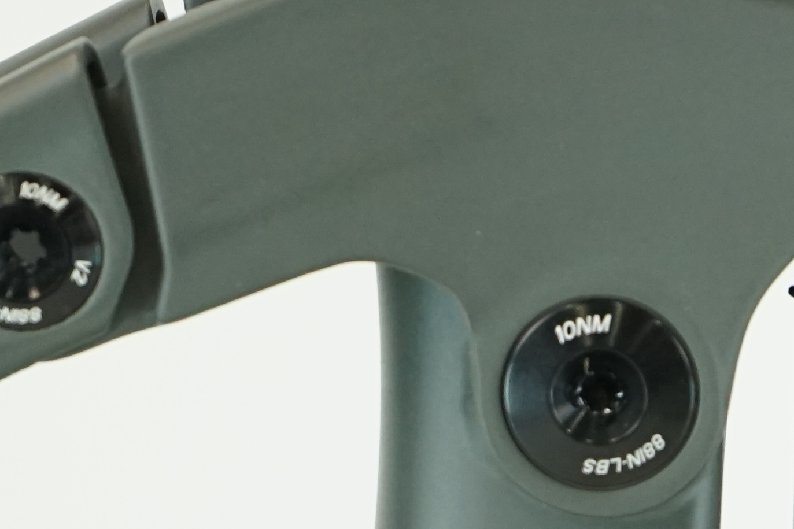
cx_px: 873
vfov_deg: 4.5
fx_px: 6748
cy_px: 642
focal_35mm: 306
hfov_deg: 6.7
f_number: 5.6
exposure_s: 1/200
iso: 1600
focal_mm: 70
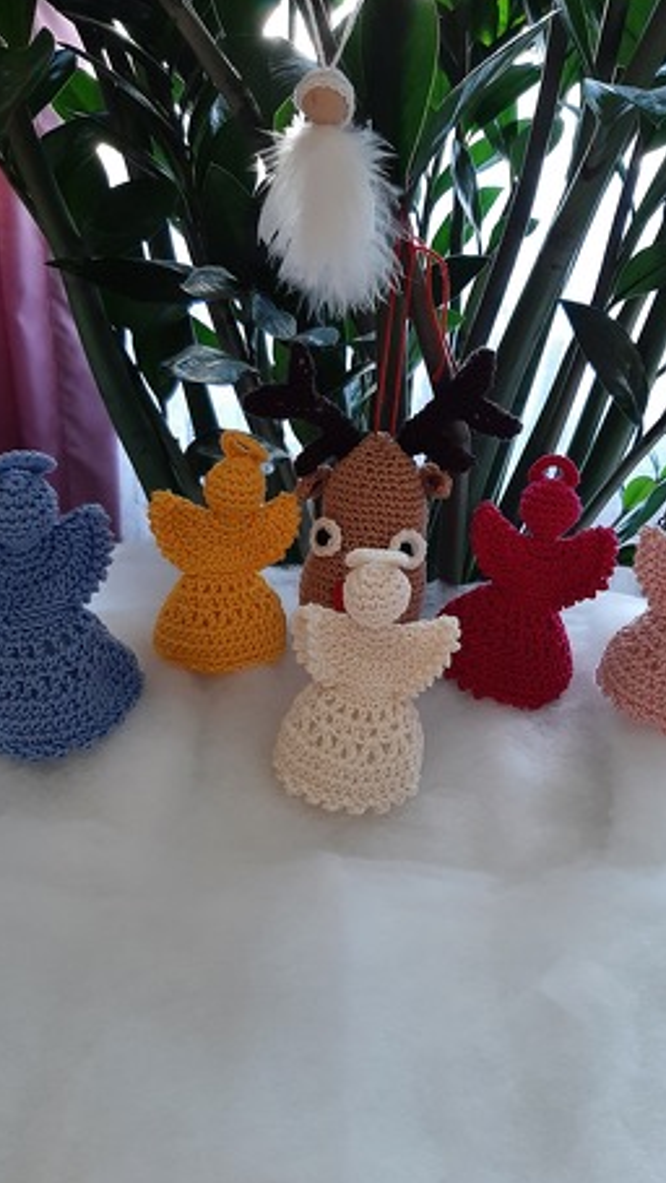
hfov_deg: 40.2
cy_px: 593
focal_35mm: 29
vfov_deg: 66.1
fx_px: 910
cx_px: 356
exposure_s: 1/33
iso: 200
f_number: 1.7
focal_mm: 3.93
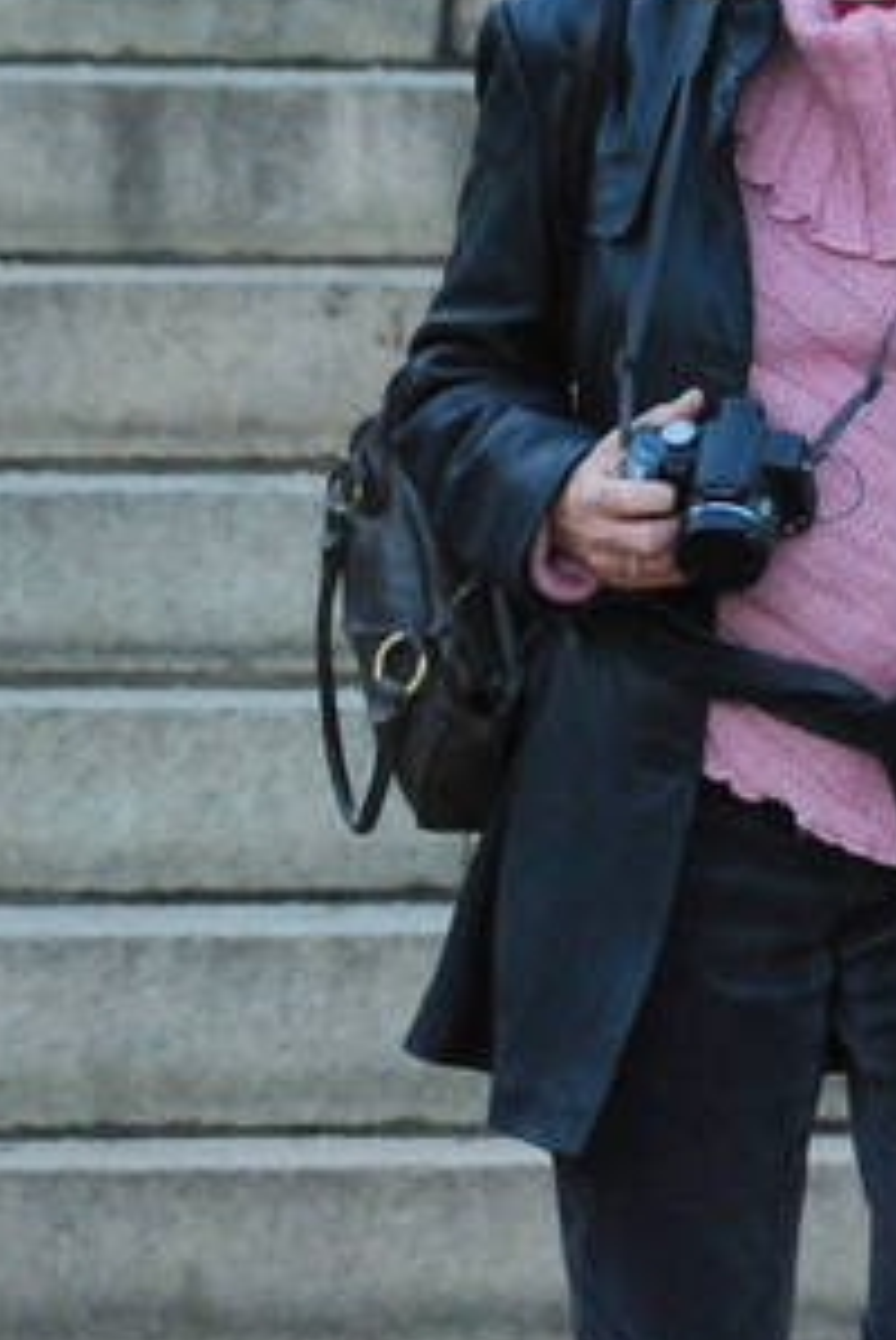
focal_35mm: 703
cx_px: 856
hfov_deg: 2.0
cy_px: 426
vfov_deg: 2.9
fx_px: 26183
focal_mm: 200
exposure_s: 1/320
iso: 1600
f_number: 5.6
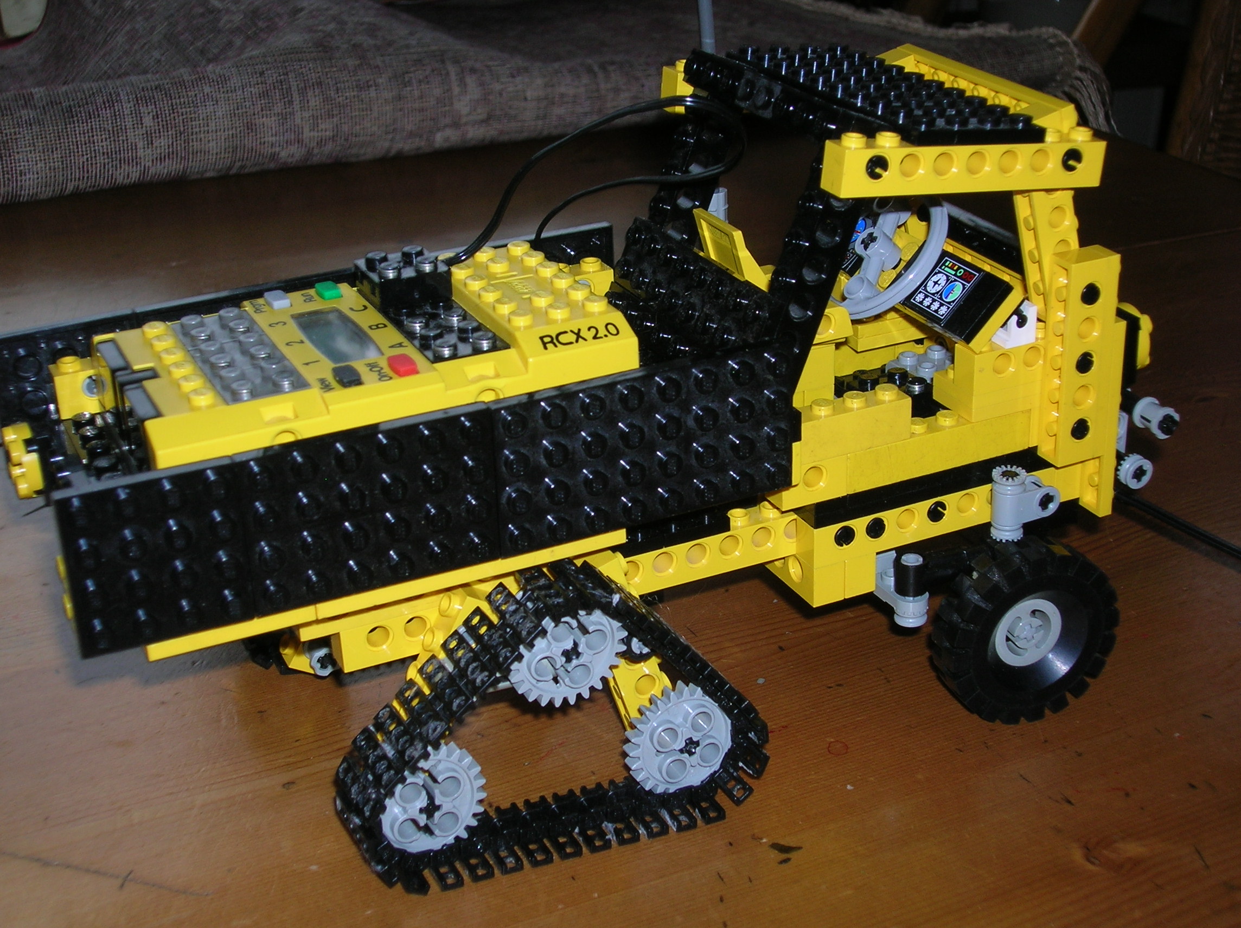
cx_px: 620
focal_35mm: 50
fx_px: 1791
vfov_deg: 29.1
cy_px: 464
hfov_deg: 38.2
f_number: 3.3
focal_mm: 8.4
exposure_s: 1/60.1
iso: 50
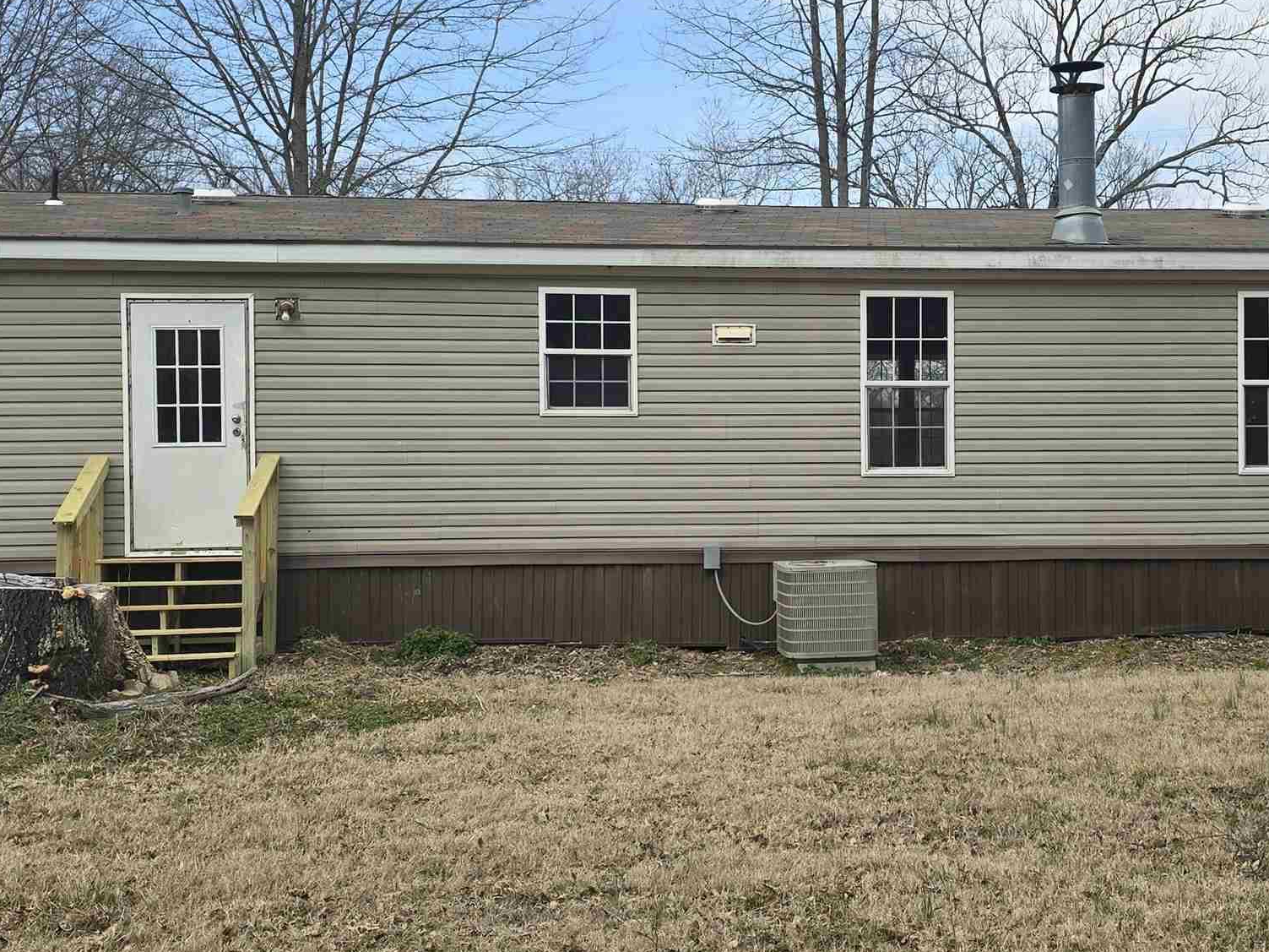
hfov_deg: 40.3
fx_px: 1723
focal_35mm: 47
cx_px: 752
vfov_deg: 30.9
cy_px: 462
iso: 12
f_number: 1.7
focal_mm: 6.3
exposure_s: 1/492
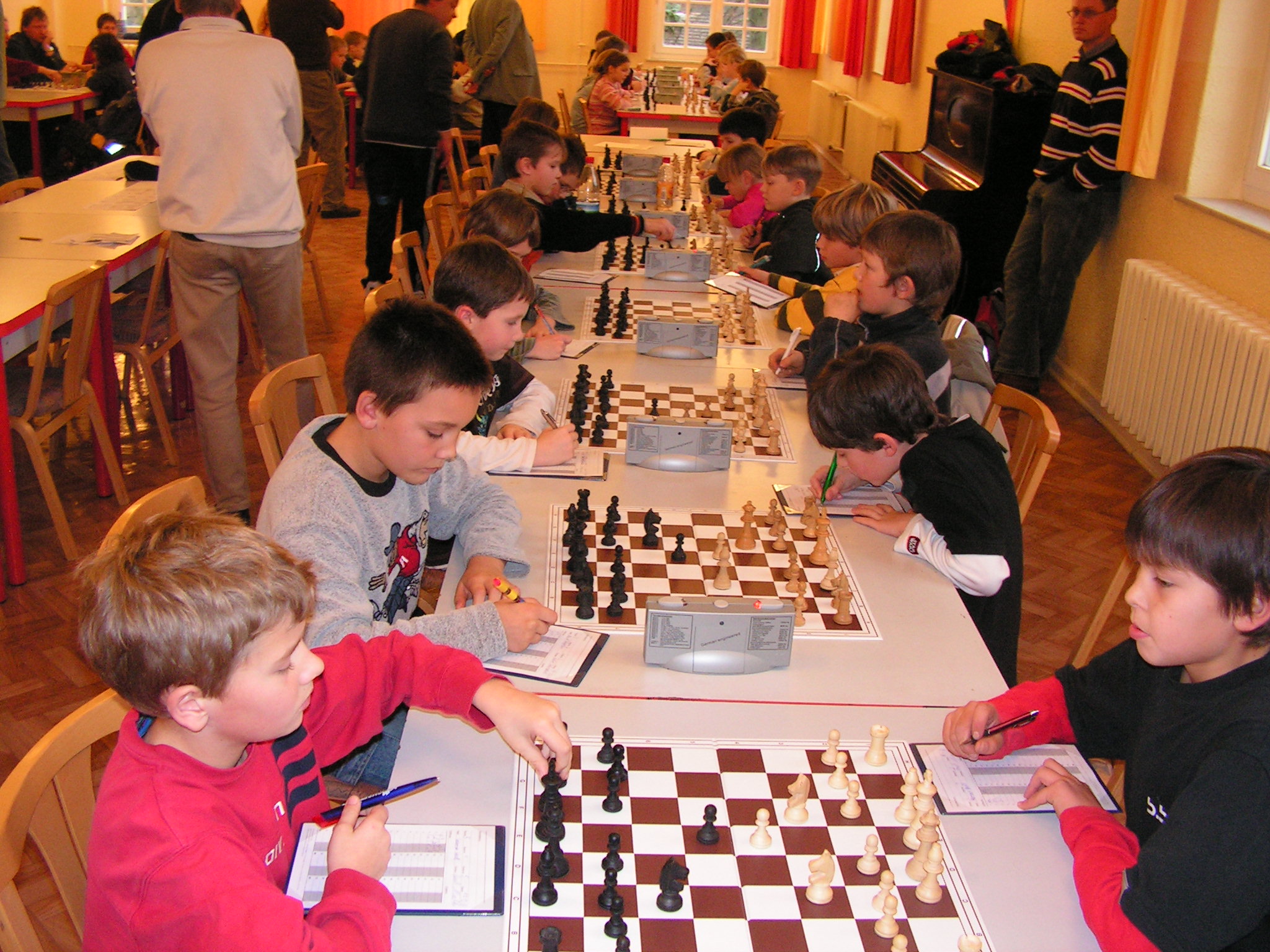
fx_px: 1321
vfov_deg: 39.7
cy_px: 476
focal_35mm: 36
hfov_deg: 51.4
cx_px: 635
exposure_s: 1/40
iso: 200
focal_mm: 6
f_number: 3.2
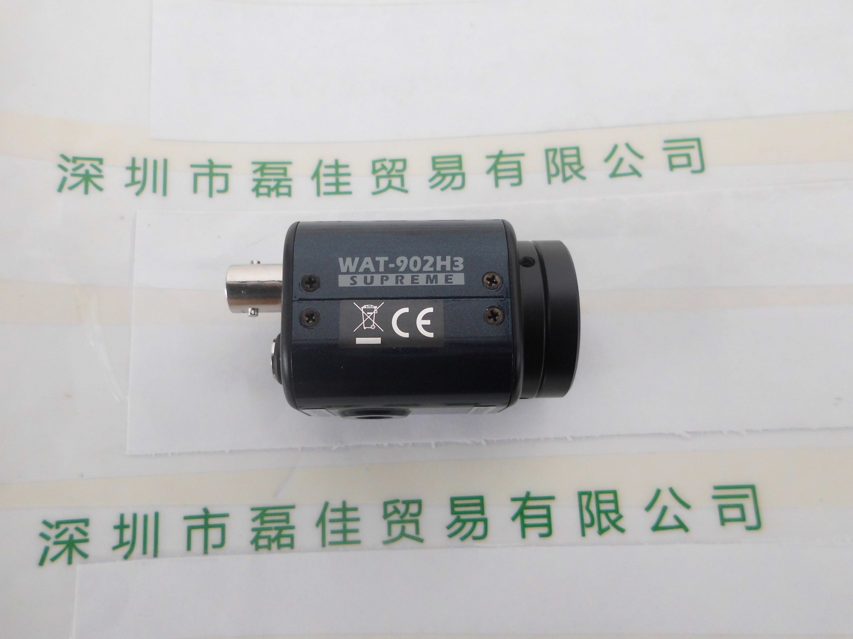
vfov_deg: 53.1
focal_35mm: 26
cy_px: 320
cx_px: 426
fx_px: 641
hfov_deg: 67.3
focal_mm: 4.6
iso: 100
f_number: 3.2
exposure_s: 1/60
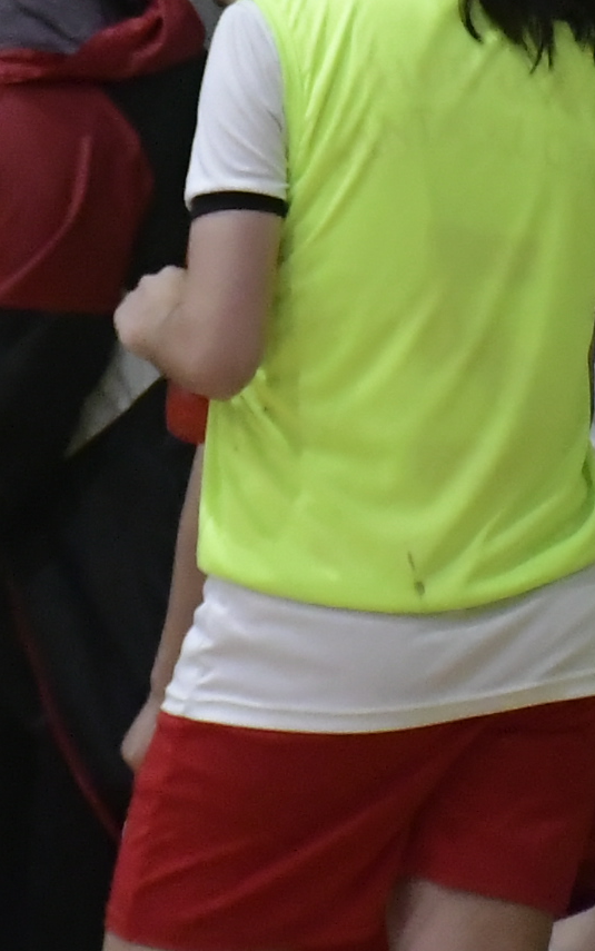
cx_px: 485
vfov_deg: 3.5
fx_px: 15476
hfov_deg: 2.2
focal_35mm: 597
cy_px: 239
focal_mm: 80
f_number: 5.3
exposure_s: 1/400
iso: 5000
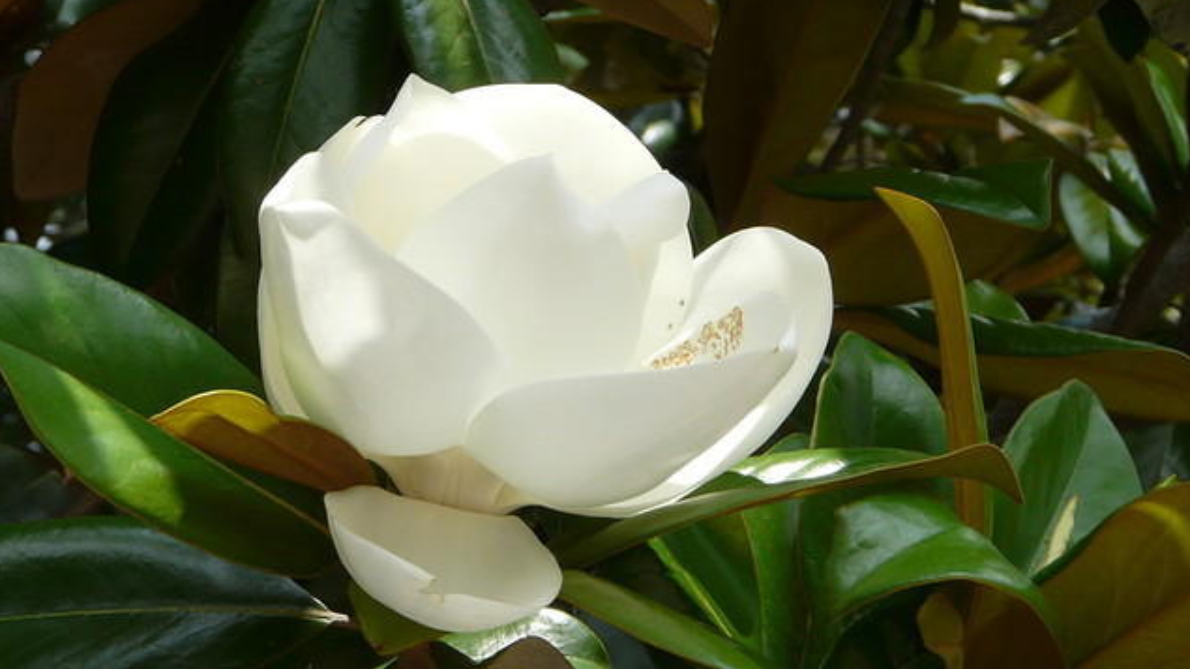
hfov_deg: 12.0
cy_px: 294
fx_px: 5679
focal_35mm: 180
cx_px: 594
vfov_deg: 6.7
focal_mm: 21.1
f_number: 5.6
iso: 100
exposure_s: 1/320
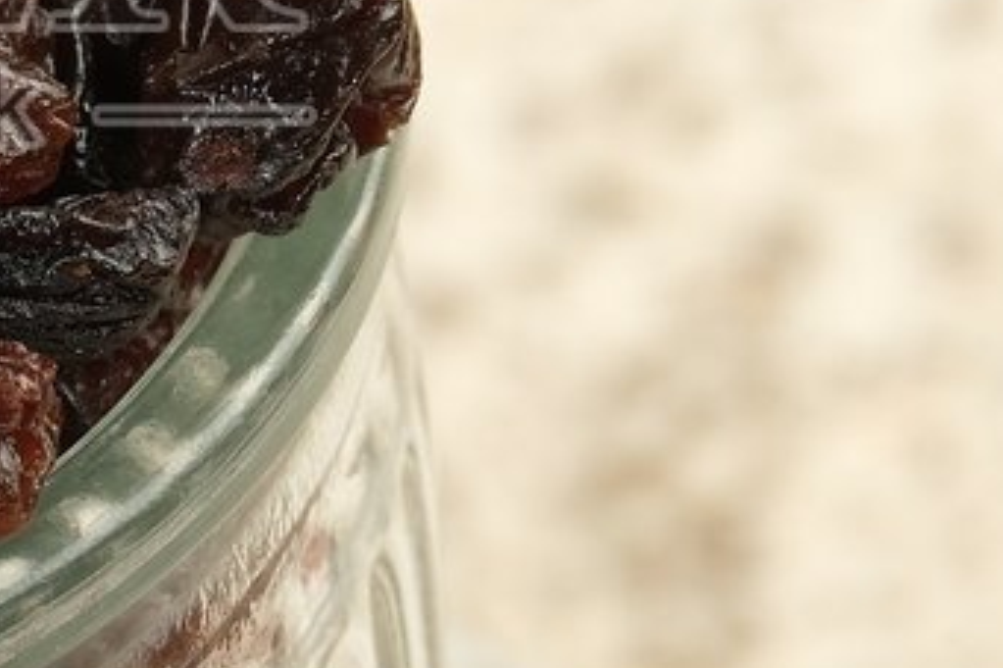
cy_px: -28
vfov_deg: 1.0
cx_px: -179
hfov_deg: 1.5
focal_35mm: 1409
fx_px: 39236
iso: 200
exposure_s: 1/125
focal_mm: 200
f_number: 11
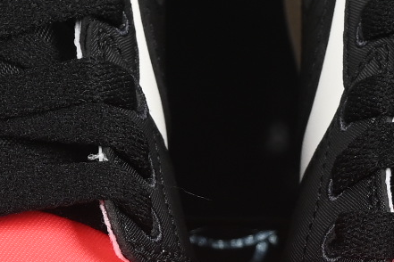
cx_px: 208
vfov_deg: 2.9
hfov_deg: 4.3
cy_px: 279
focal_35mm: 474
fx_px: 5187
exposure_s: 1/60
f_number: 6.3
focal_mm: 50
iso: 160
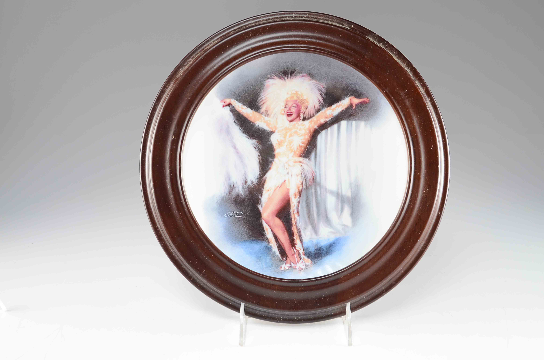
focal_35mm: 38
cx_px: 284
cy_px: 175
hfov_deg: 50.8
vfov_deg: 34.9
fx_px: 573
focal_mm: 24
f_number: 6.3
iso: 100
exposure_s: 1/80
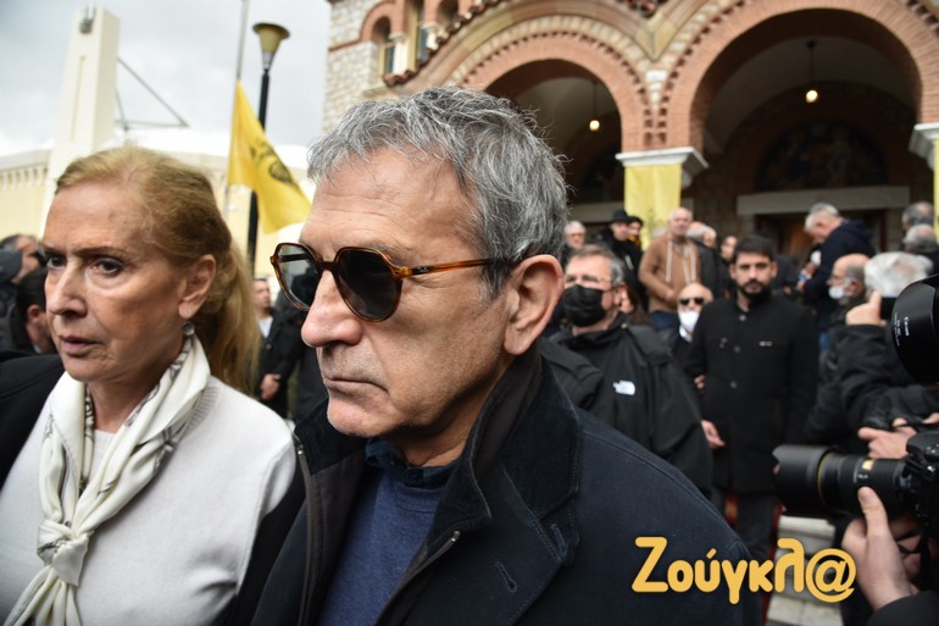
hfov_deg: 73.8
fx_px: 626
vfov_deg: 53.1
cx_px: 470
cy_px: 313
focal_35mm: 24
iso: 560
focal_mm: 24
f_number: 6.3
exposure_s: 1/320
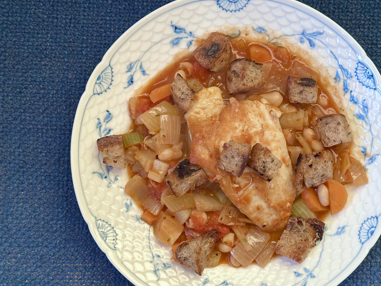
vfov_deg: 23.6
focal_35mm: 62
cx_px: 233
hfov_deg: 31.1
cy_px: 157
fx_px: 682
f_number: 1.78
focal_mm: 6.86
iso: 100
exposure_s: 1/60
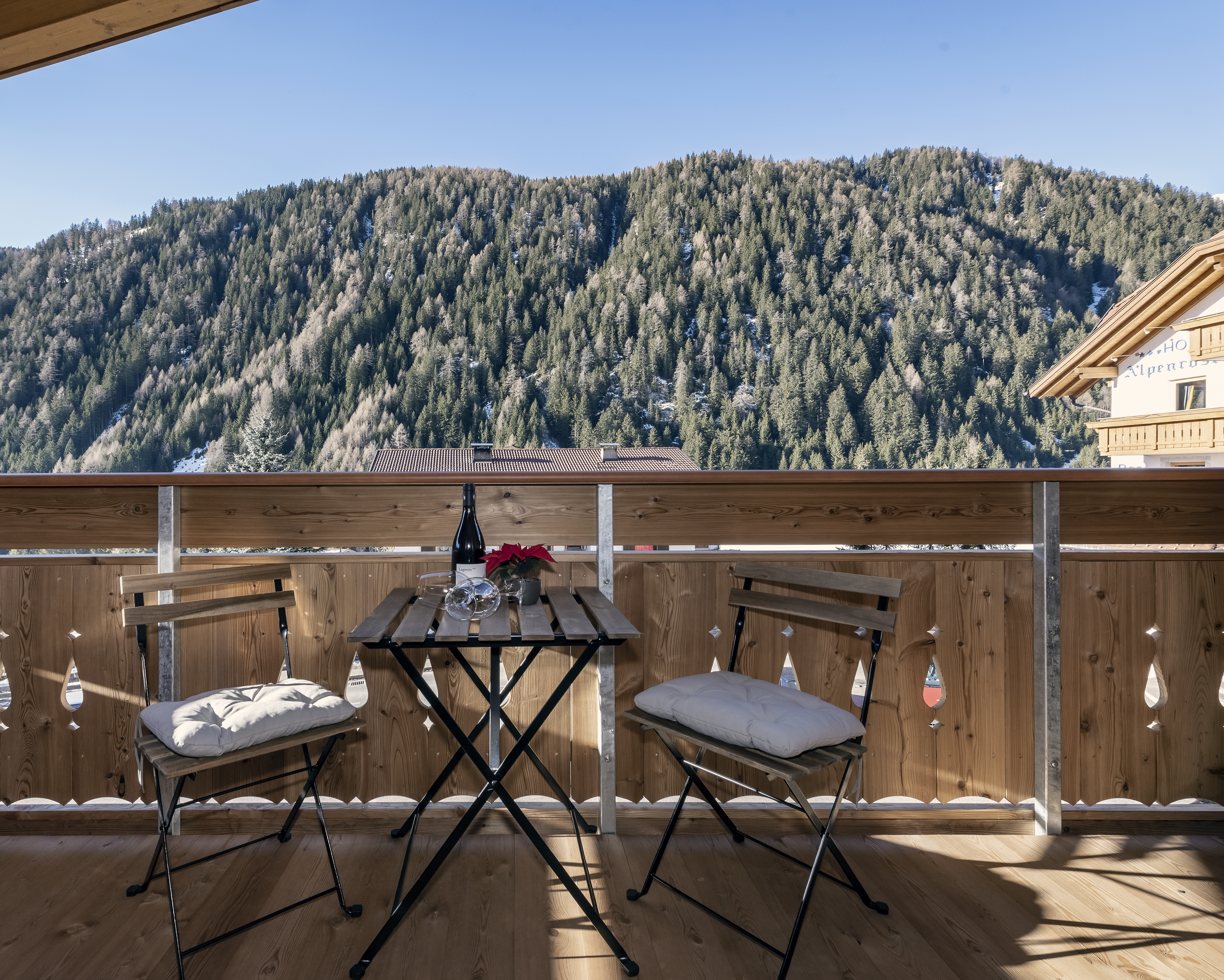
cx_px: 549
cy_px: 485
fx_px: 580
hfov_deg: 92.8
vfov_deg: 80.4
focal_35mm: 16
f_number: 11
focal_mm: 14
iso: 320
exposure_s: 1/80
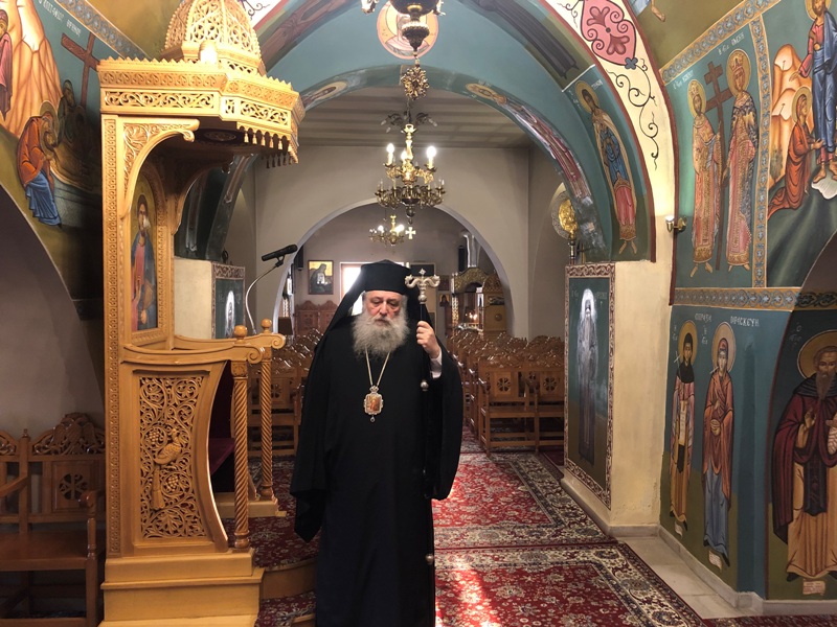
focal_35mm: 28
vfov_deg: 49.7
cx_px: 418
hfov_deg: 63.4
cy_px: 314
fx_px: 677
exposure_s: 1/11
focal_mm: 4
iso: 100
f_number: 1.8
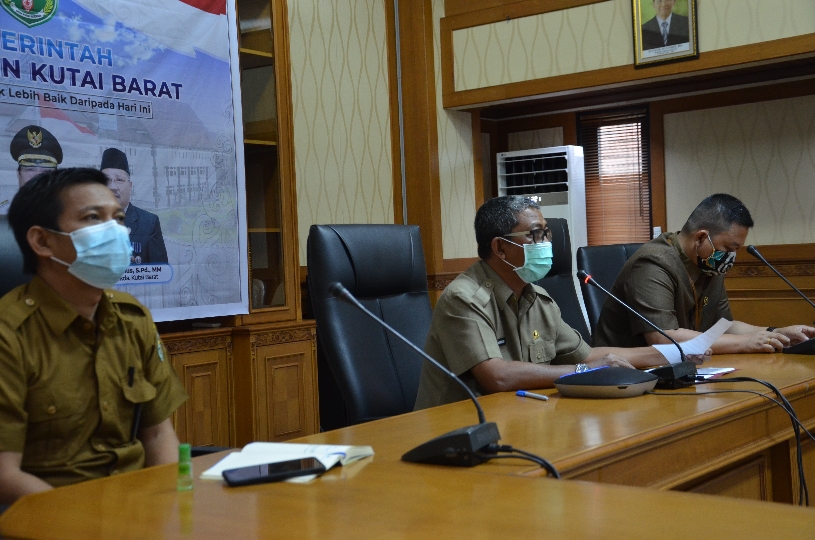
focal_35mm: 48
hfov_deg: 41.2
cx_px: 408
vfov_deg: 28.0
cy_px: 270
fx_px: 1084
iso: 1250
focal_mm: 32
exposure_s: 1/30
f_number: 4.2
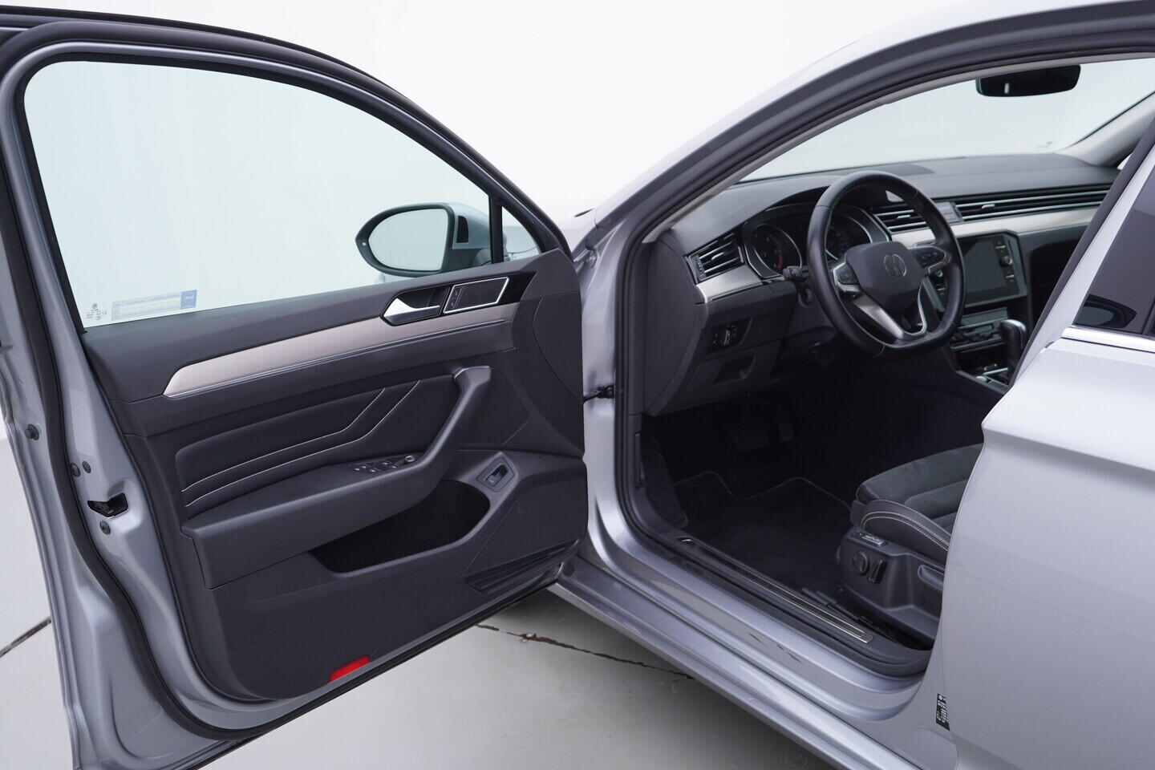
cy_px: 385
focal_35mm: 36
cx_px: 578
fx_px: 1155
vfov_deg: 36.9
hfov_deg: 53.1
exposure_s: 1/60
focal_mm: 24
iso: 125
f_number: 3.5
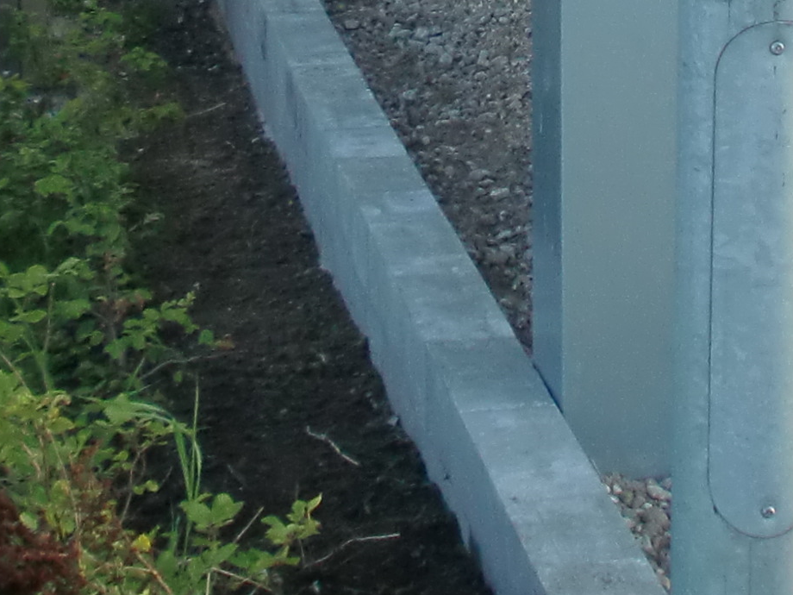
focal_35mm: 113
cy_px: -217
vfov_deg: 12.6
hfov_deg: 17.4
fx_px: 2589
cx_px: 485
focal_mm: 4.65
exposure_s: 1/320
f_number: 2.6
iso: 64
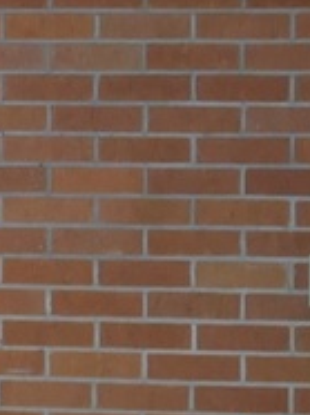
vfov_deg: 8.0
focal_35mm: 248
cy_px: 114
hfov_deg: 5.4
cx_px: -816
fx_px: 2968
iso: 800
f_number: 3.9
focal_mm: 16
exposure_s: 1/50
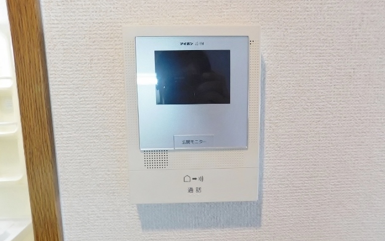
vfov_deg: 49.2
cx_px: 192
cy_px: 133
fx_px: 262
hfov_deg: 72.5
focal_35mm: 25
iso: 220
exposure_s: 1/30
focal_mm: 4
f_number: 3
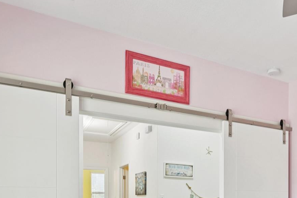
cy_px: 194
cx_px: 202
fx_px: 289
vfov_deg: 34.7
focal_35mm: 35
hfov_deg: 53.2
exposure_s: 1/15
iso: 320
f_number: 6.7
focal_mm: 15
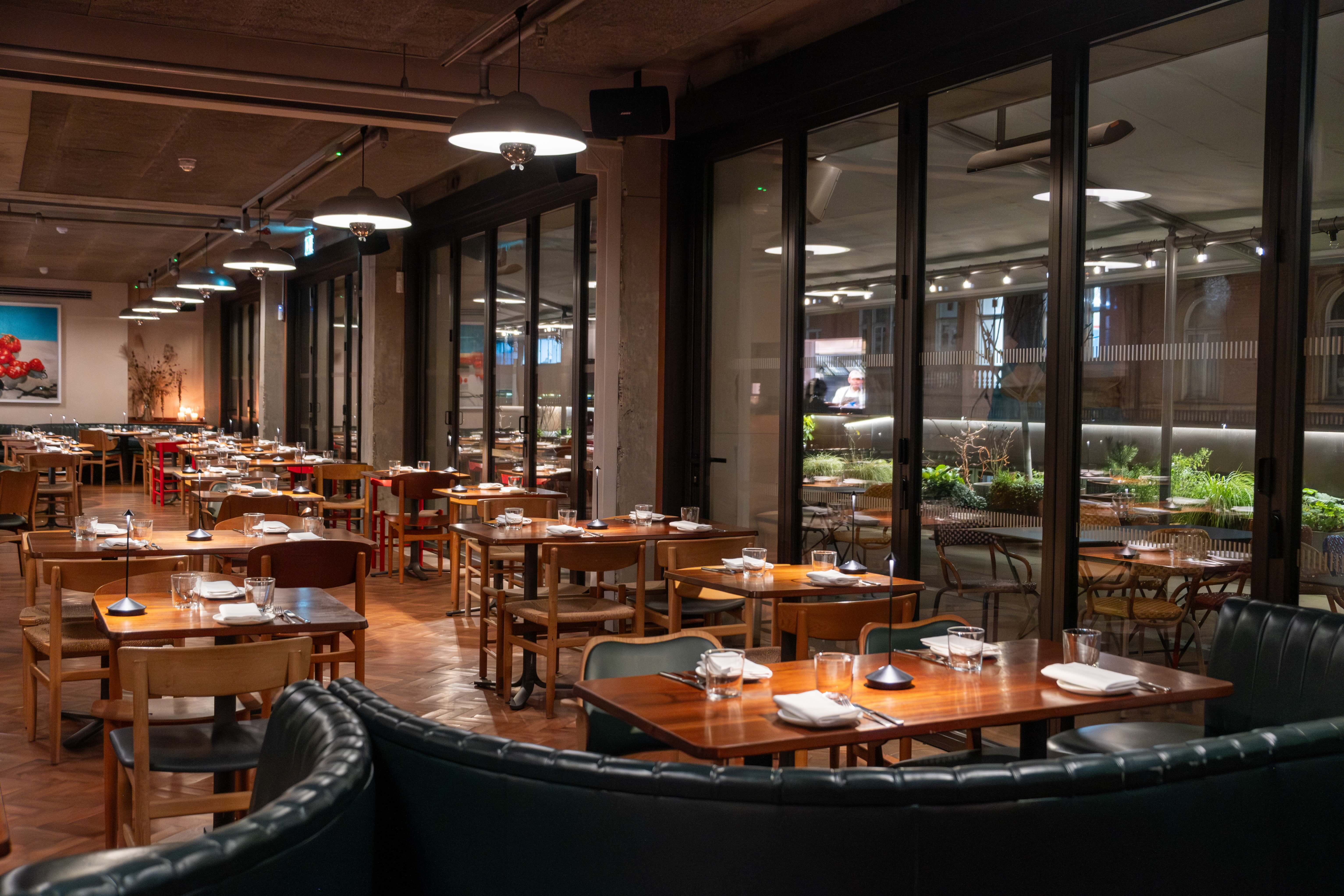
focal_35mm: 36
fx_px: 1344
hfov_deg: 53.1
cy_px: 448
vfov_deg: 36.9
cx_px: 672
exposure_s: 1/40
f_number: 3.2
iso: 6400
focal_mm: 24.3
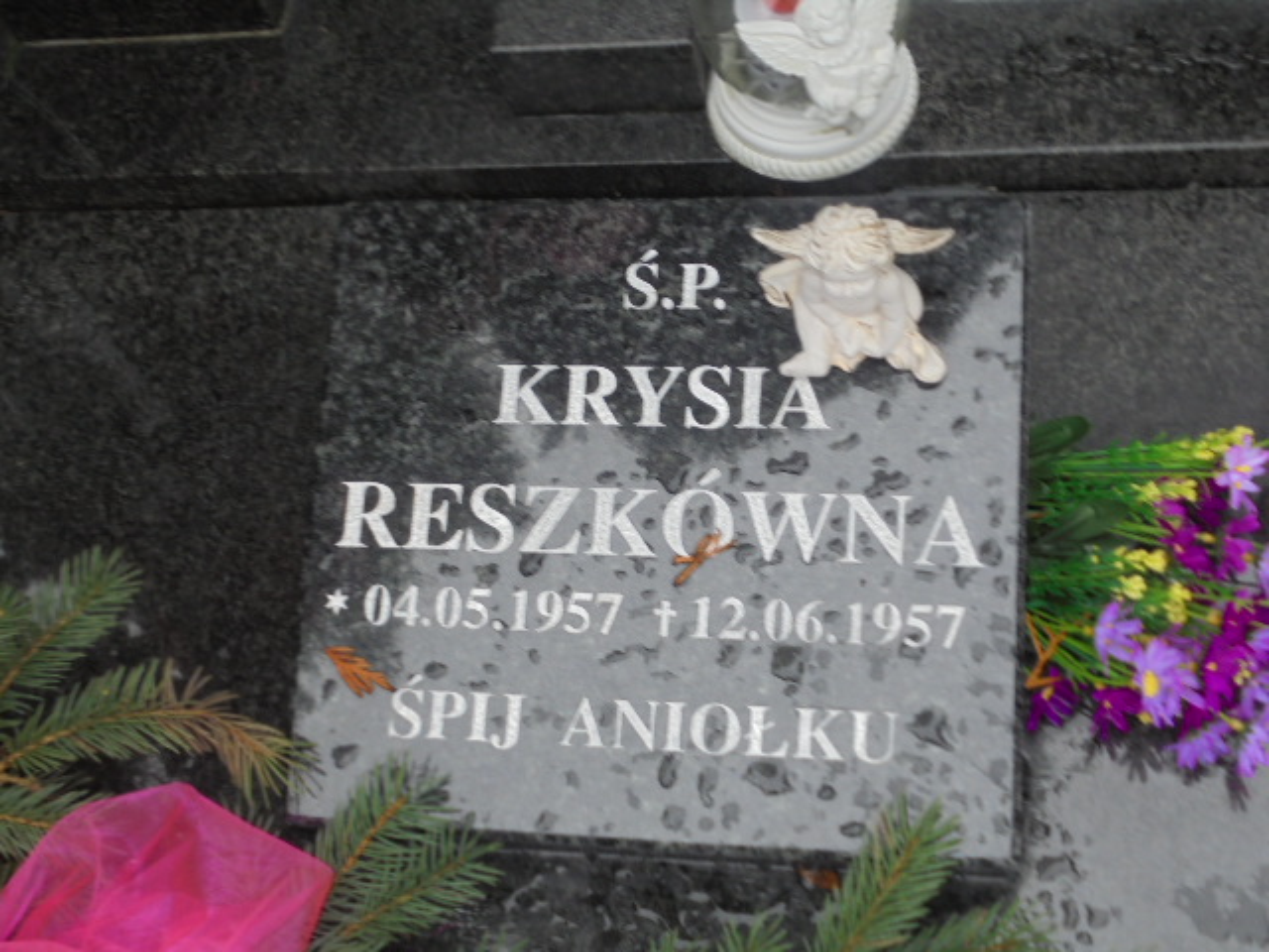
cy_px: 476
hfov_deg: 38.9
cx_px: 634
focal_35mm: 49
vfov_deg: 29.7
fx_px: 1796
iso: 100
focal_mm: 8.9
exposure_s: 1/30
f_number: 4.8
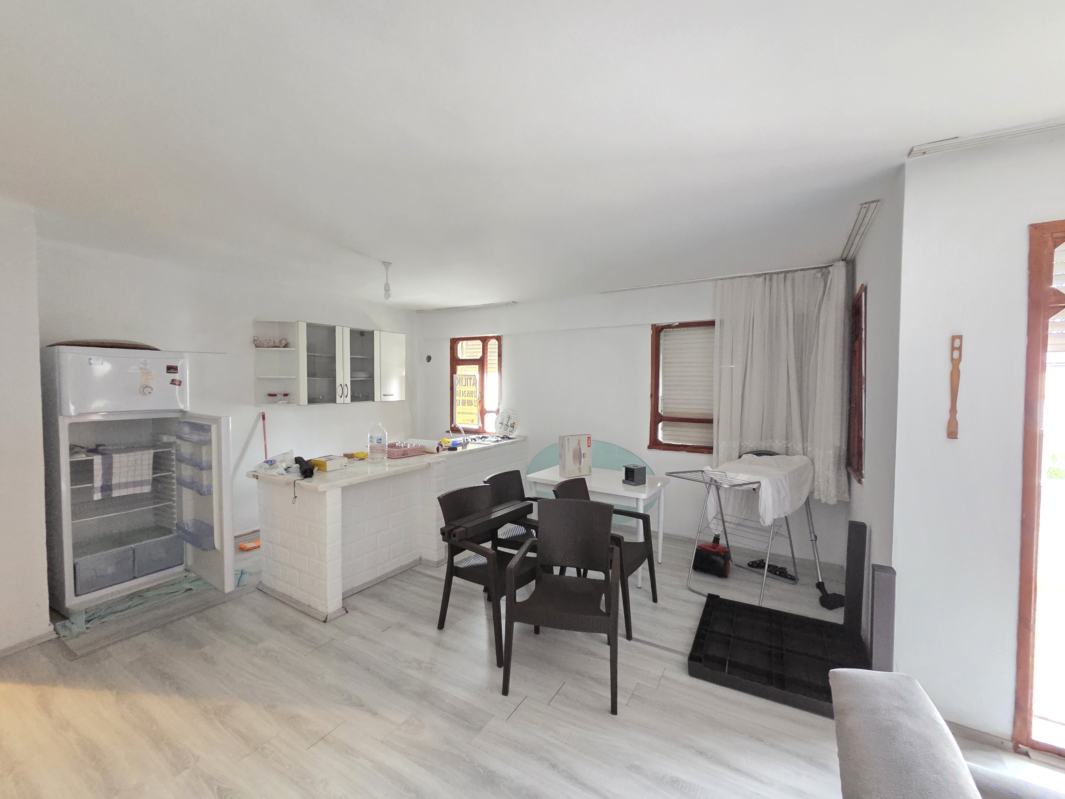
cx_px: 532
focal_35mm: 13
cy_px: 400
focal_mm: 2.2
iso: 2000
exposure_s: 1/25
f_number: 2.2
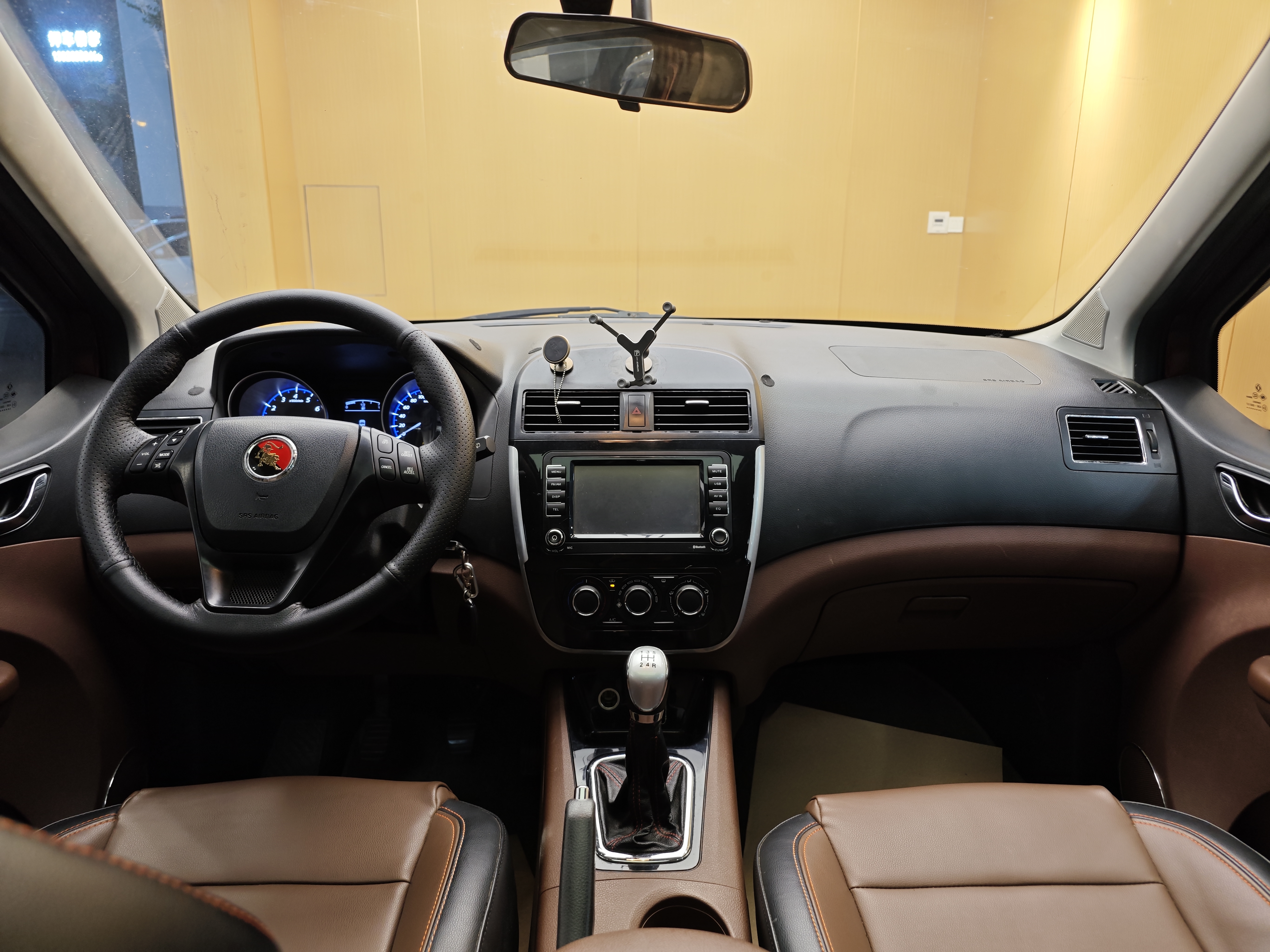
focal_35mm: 23
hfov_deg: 73.9
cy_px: 476
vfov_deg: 58.9
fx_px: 844
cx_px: 635
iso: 160
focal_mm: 8.7
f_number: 1.9
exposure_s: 1/50
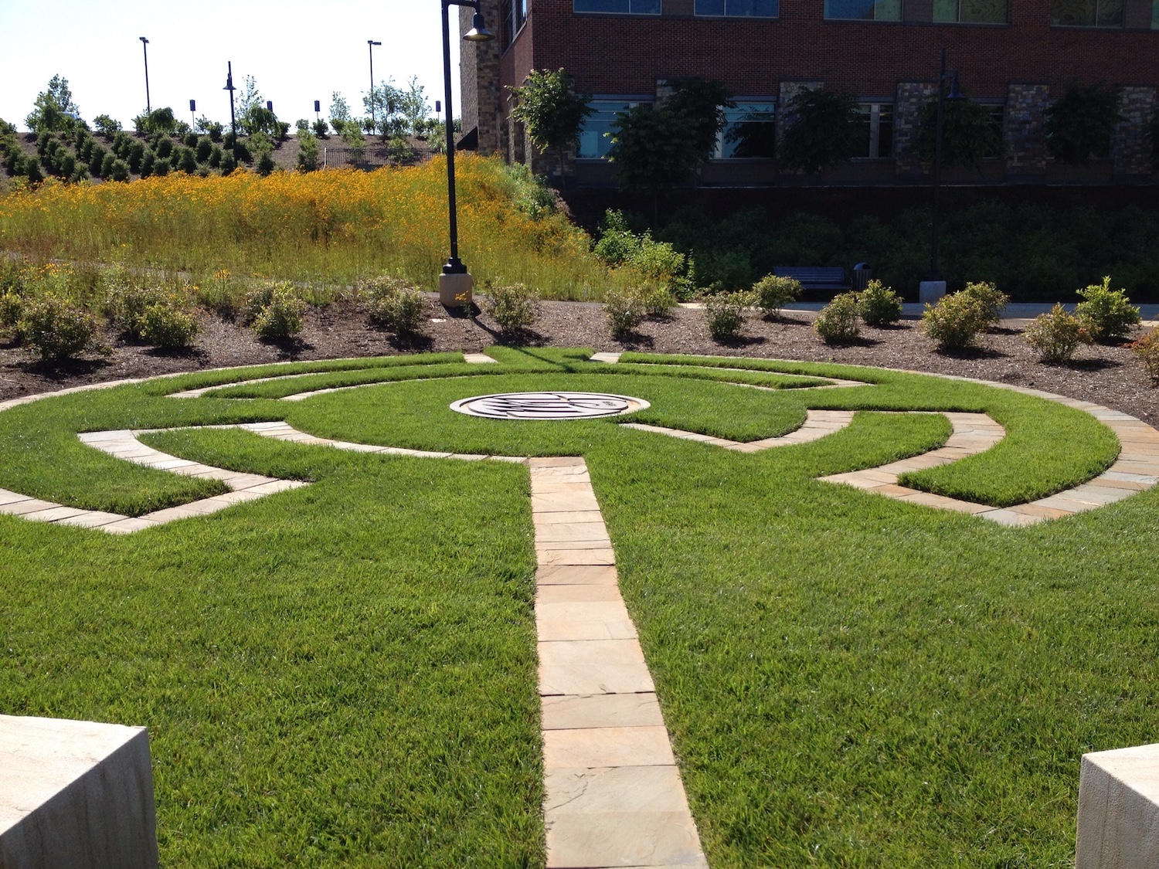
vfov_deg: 40.7
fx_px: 1172
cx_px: 580
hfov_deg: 52.6
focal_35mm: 35
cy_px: 434
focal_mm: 4.28
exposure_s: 1/1783
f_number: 2.4
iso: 100
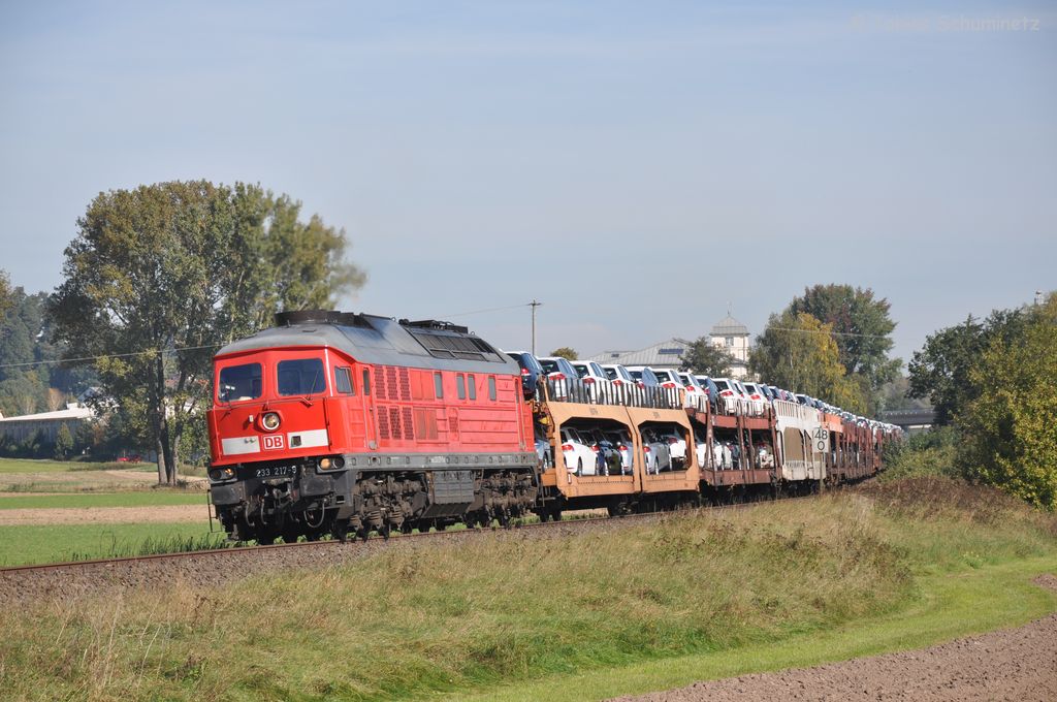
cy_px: 351
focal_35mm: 158
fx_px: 4618
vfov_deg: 8.7
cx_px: 528
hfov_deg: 13.1
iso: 200
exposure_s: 1/500
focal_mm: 105
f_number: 9
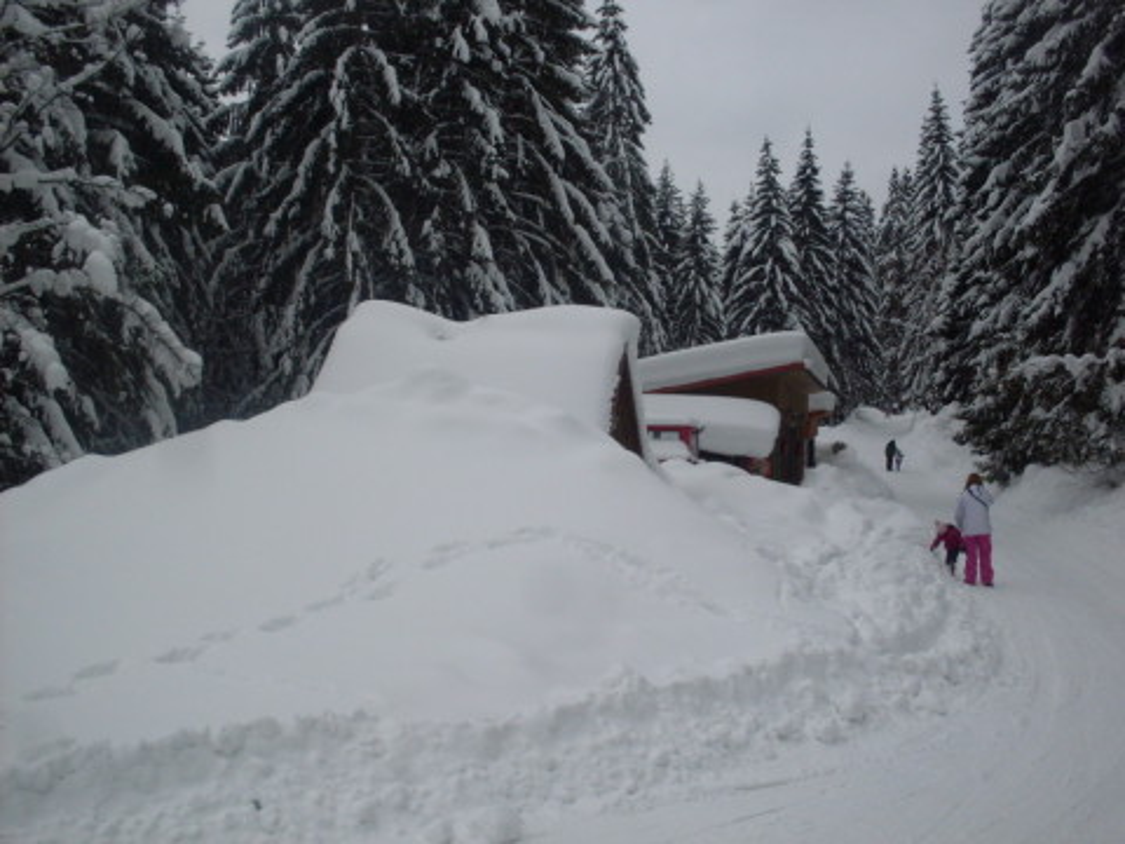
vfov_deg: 37.7
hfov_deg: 49.0
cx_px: 562
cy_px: 422
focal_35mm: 38
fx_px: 1235
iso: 80
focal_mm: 6.3
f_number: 8.4
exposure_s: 1/250
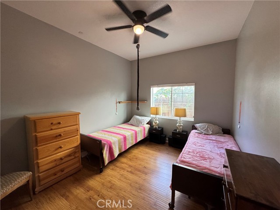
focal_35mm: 14
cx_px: 140
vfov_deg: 85.7
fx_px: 113
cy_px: 105
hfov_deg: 102.1
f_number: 2.2
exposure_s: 1/120
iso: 320
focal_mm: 2.22
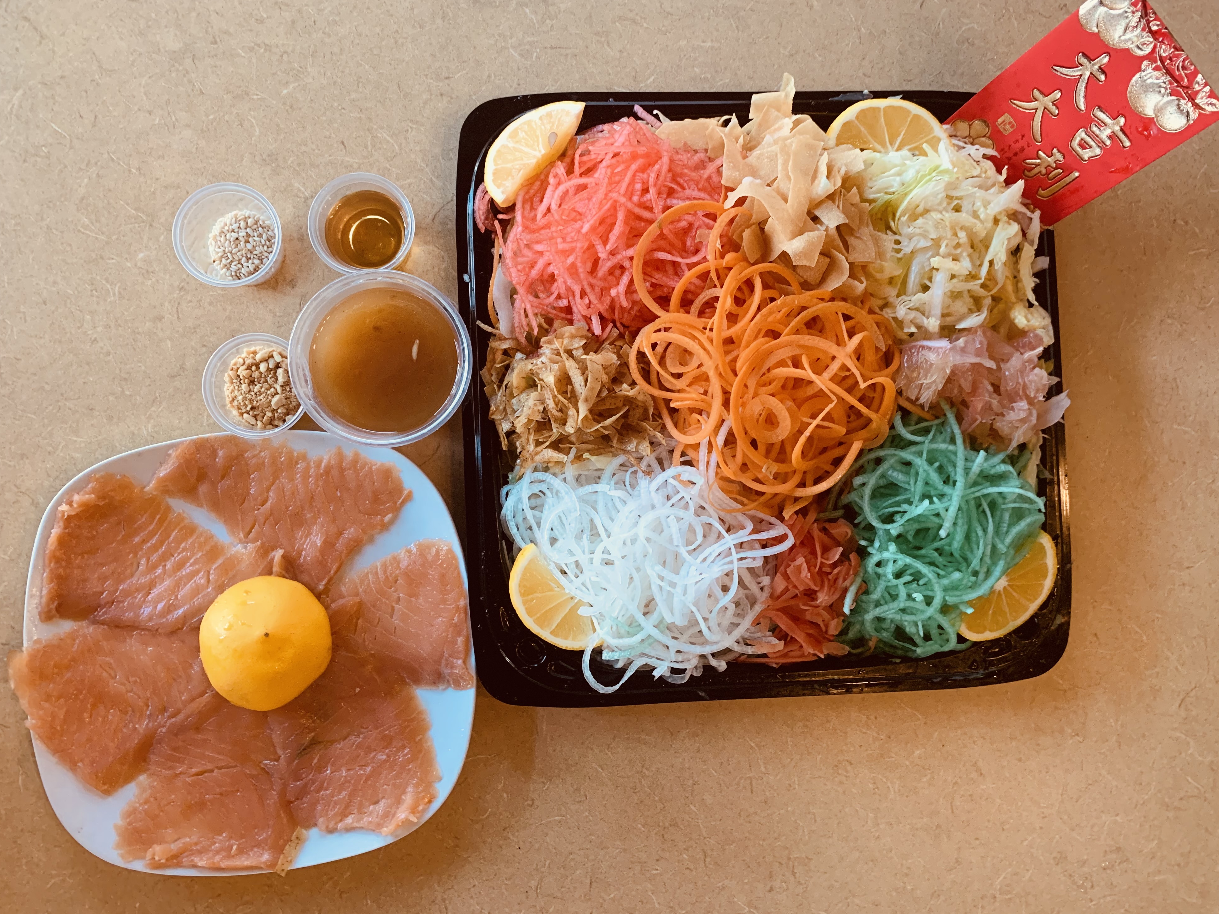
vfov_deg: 51.3
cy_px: 443
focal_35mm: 27
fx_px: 951
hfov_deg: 65.3
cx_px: 624
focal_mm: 4.25
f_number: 1.8
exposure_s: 1/60
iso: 320
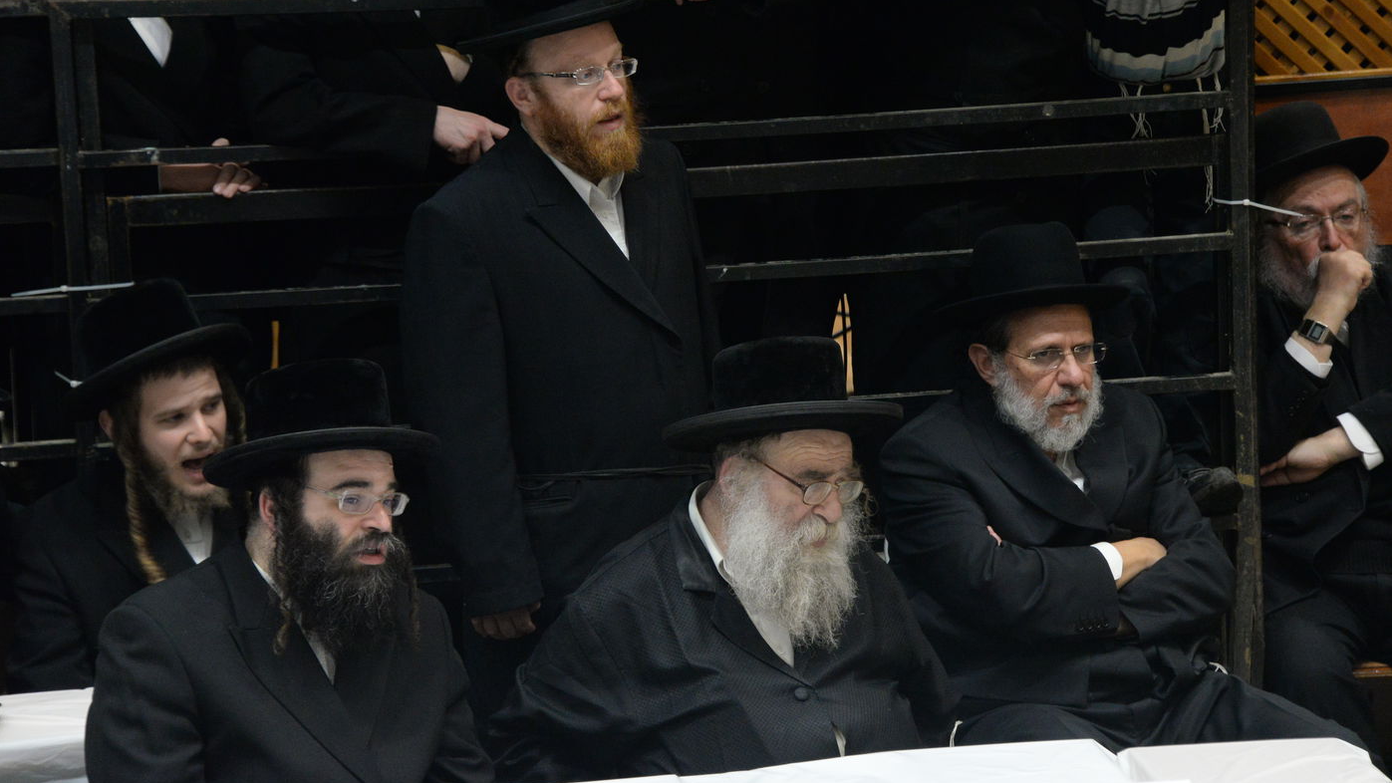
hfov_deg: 11.4
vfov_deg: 6.4
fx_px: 6976
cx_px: 696
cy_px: 367
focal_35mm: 189
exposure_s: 1/100
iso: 5000
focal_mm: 180
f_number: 5.6
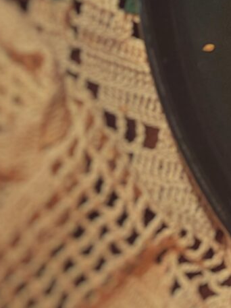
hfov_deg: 8.7
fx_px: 1399
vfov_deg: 12.4
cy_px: -26
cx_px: 535
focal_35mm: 157
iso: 160
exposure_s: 1/50
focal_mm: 3.99
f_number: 1.8
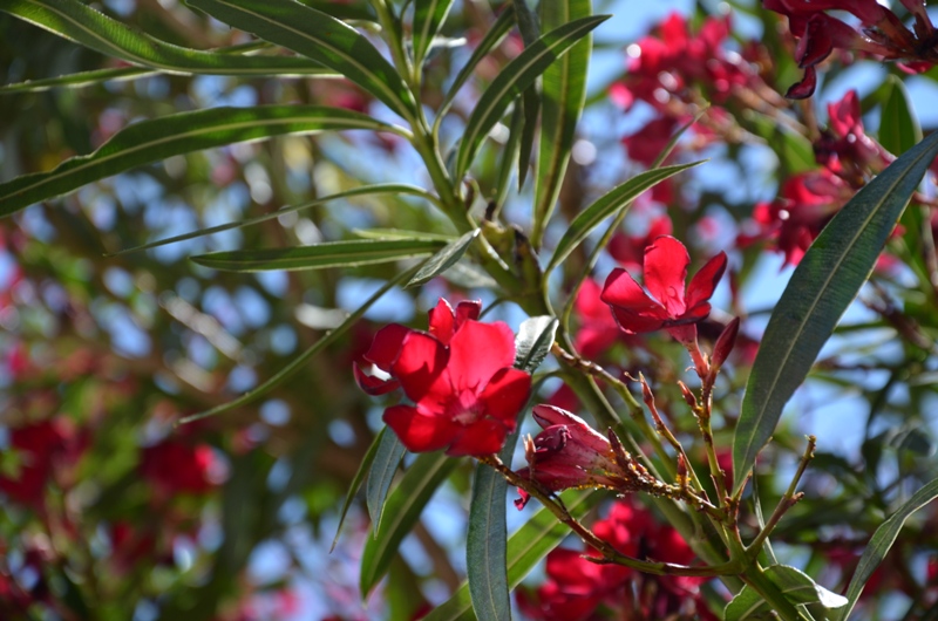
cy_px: 310
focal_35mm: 158
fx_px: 4096
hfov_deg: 13.1
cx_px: 469
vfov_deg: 8.7
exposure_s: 1/125
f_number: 8
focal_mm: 105
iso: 140
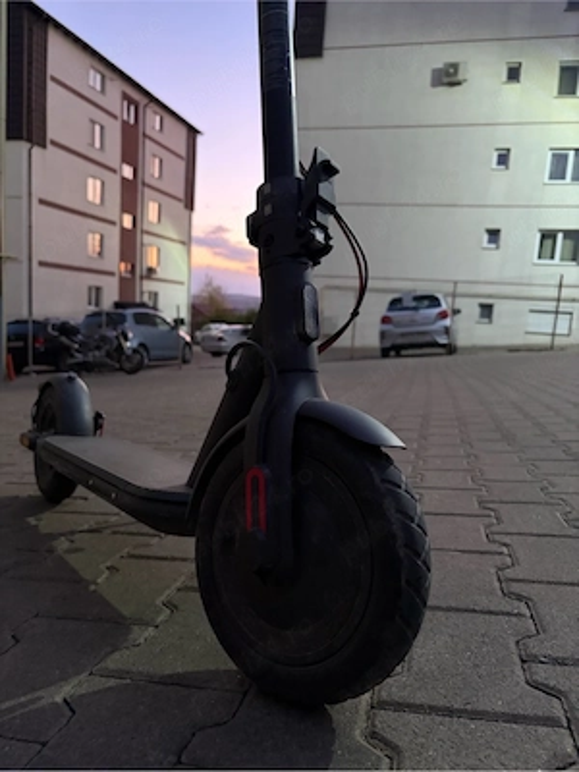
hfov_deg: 53.1
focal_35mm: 26
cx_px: 290
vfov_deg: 67.3
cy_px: 386
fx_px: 580
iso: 640
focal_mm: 5.96
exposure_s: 1/25
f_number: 1.6
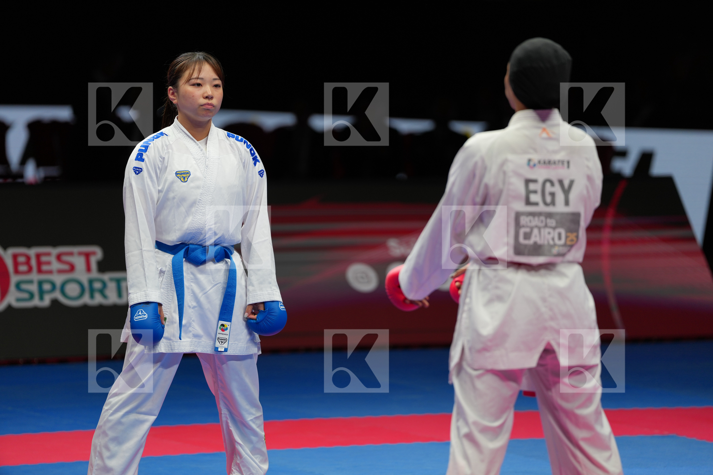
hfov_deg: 10.3
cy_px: 238
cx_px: 356
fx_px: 3960
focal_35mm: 200
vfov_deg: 6.9
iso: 400
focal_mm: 200
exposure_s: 1/1000
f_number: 2.8
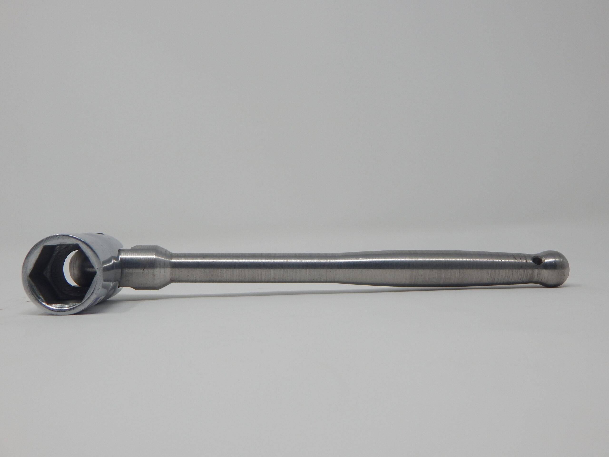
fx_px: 756
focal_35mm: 43
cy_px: 228
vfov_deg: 33.6
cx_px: 304
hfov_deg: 43.9
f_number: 3.6
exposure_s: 1/125
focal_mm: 7.7
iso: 125
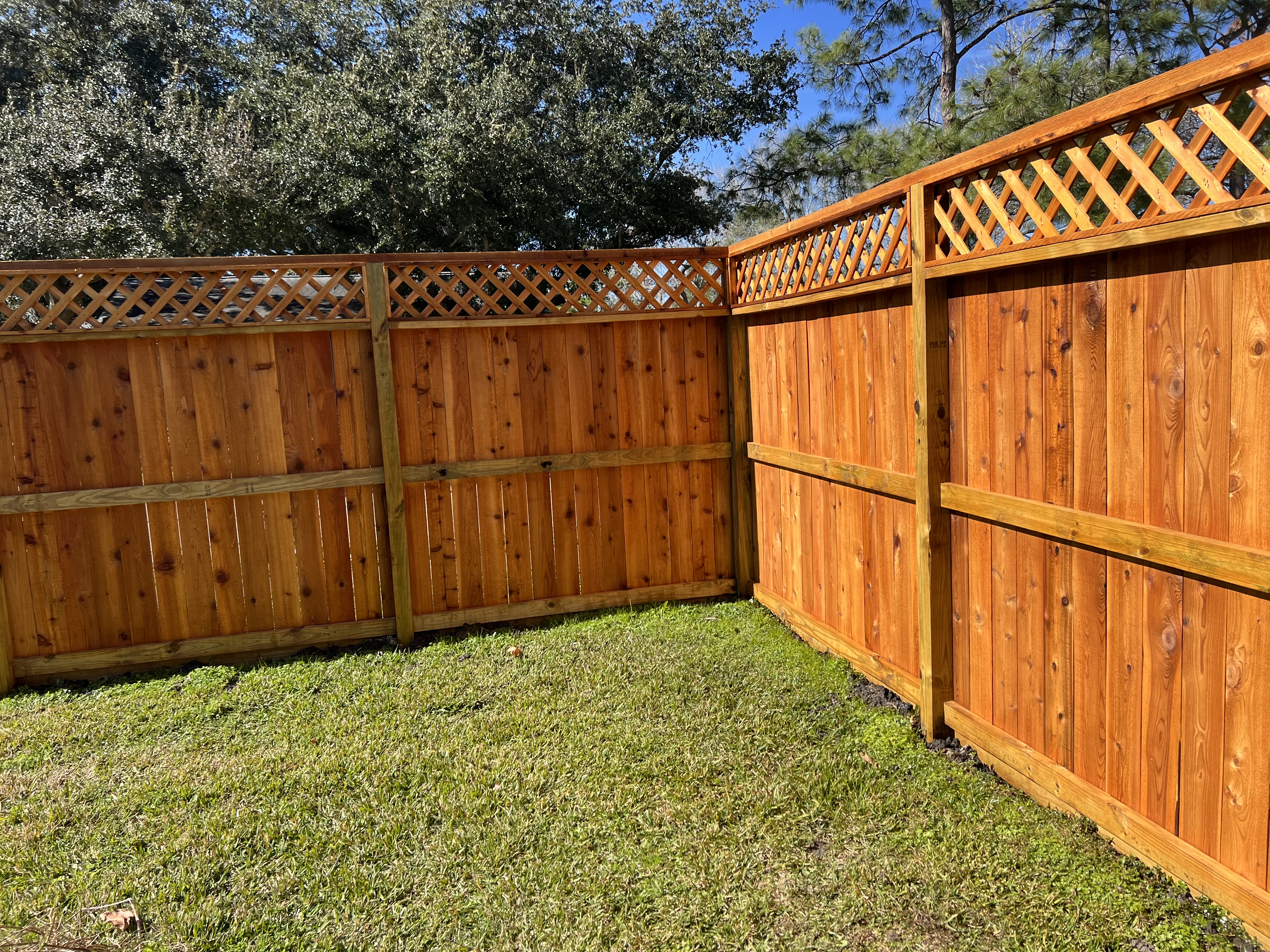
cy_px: 476
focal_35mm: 26
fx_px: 954
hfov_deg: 67.3
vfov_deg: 53.1
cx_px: 635
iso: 50
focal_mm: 5.7
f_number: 1.5
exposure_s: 1/2083
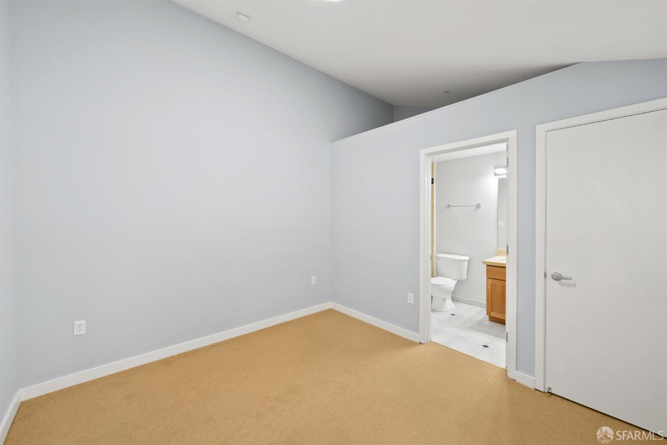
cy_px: 222
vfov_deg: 81.2
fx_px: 259
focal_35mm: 14
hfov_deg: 104.3
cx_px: 334
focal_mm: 14
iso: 640
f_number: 8
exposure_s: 1/2
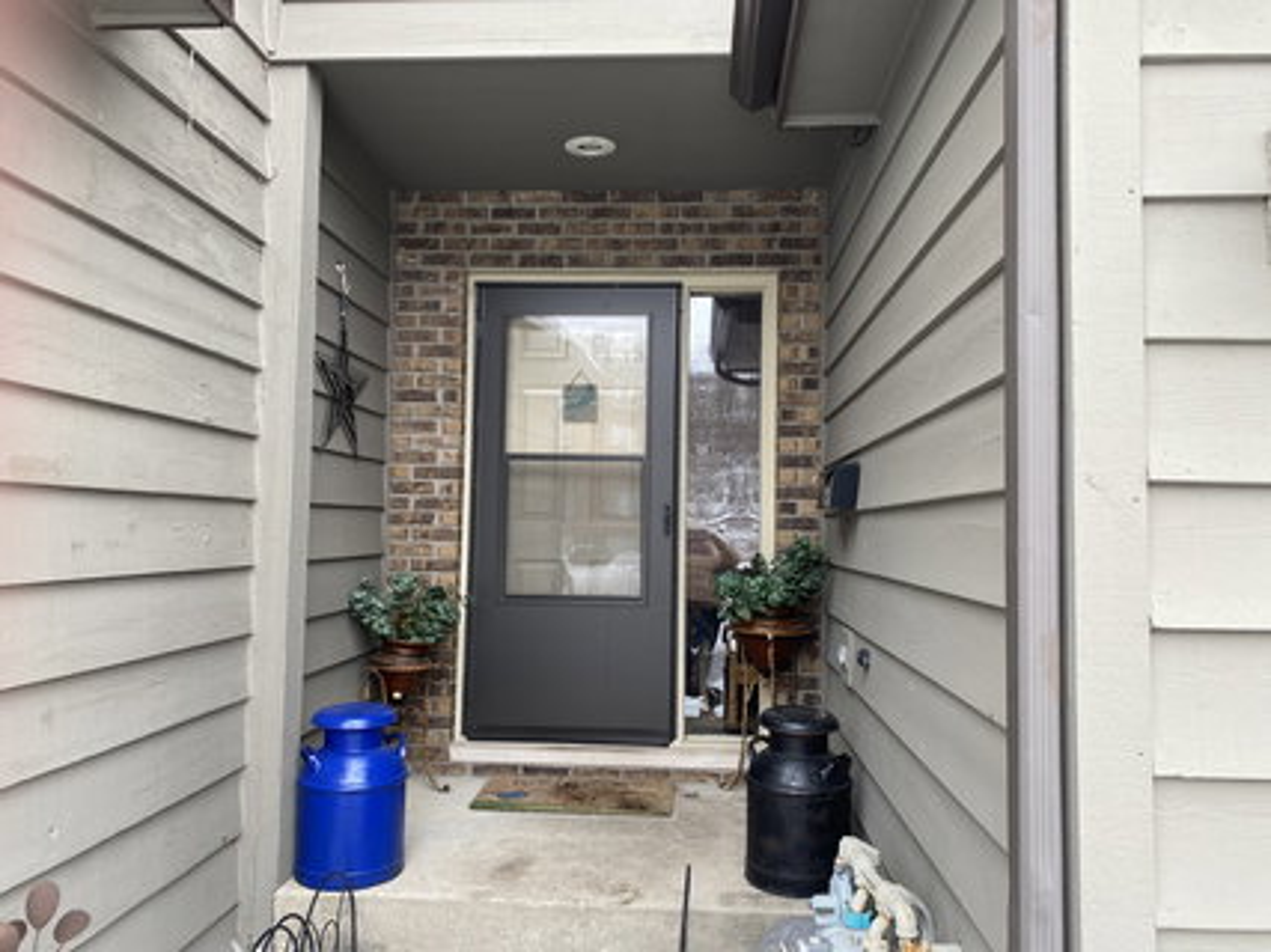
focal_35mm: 26
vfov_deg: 53.0
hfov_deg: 67.3
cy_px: 476
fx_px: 954
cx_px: 636
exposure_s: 1/122
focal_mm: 4.25
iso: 40
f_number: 1.8
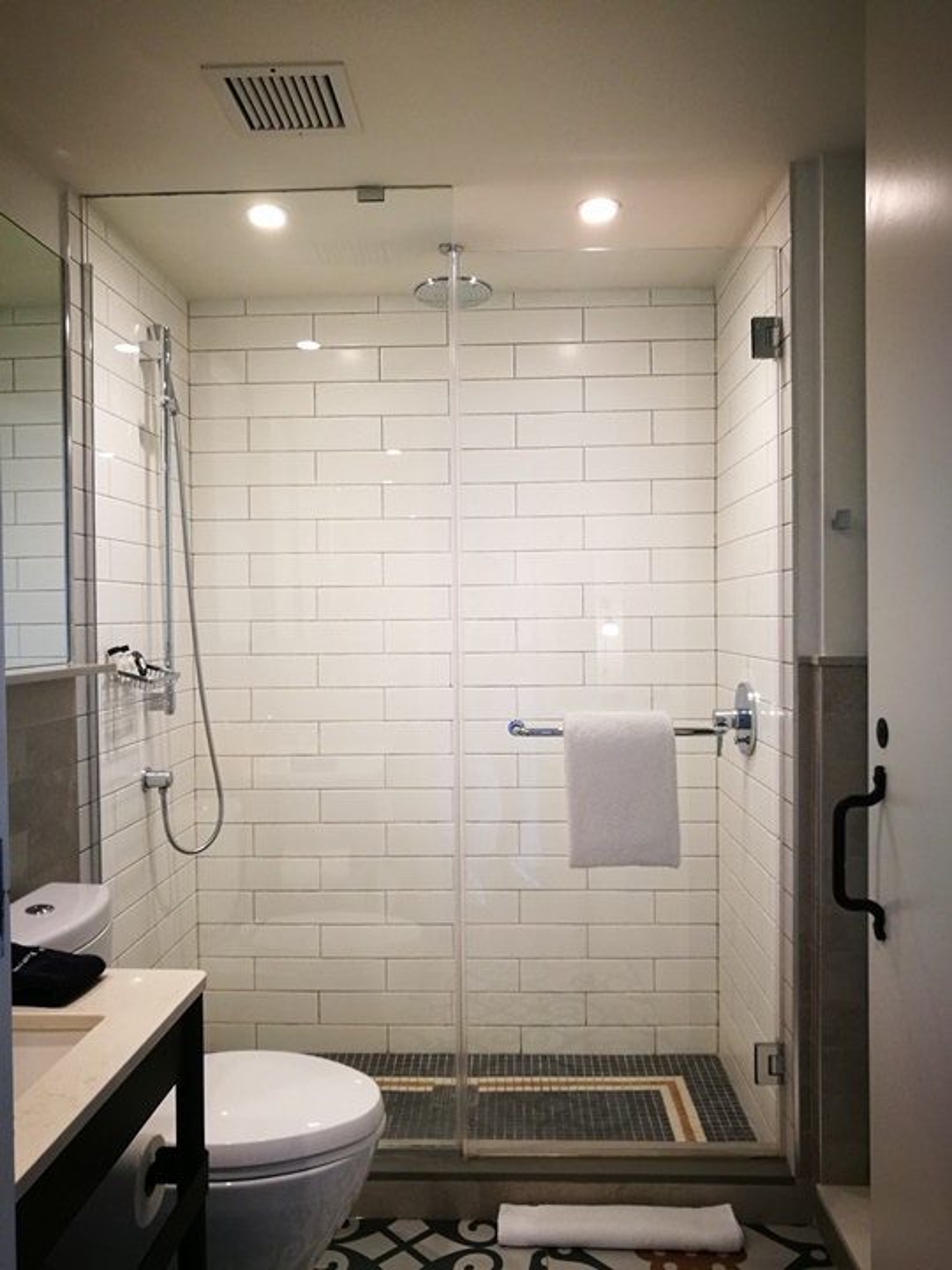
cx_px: 476
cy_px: 635
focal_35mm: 27
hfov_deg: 51.4
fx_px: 990
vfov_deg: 65.3
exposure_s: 1/30
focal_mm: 4.5
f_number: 2.2
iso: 200
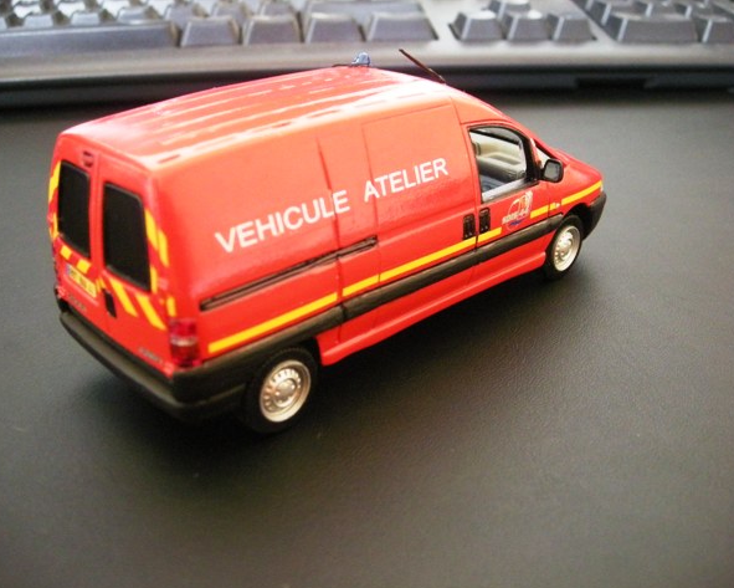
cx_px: 351
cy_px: 297
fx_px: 804
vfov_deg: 40.1
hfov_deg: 49.1
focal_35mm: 37
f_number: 2.8
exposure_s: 1/14.1
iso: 400
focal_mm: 5.7
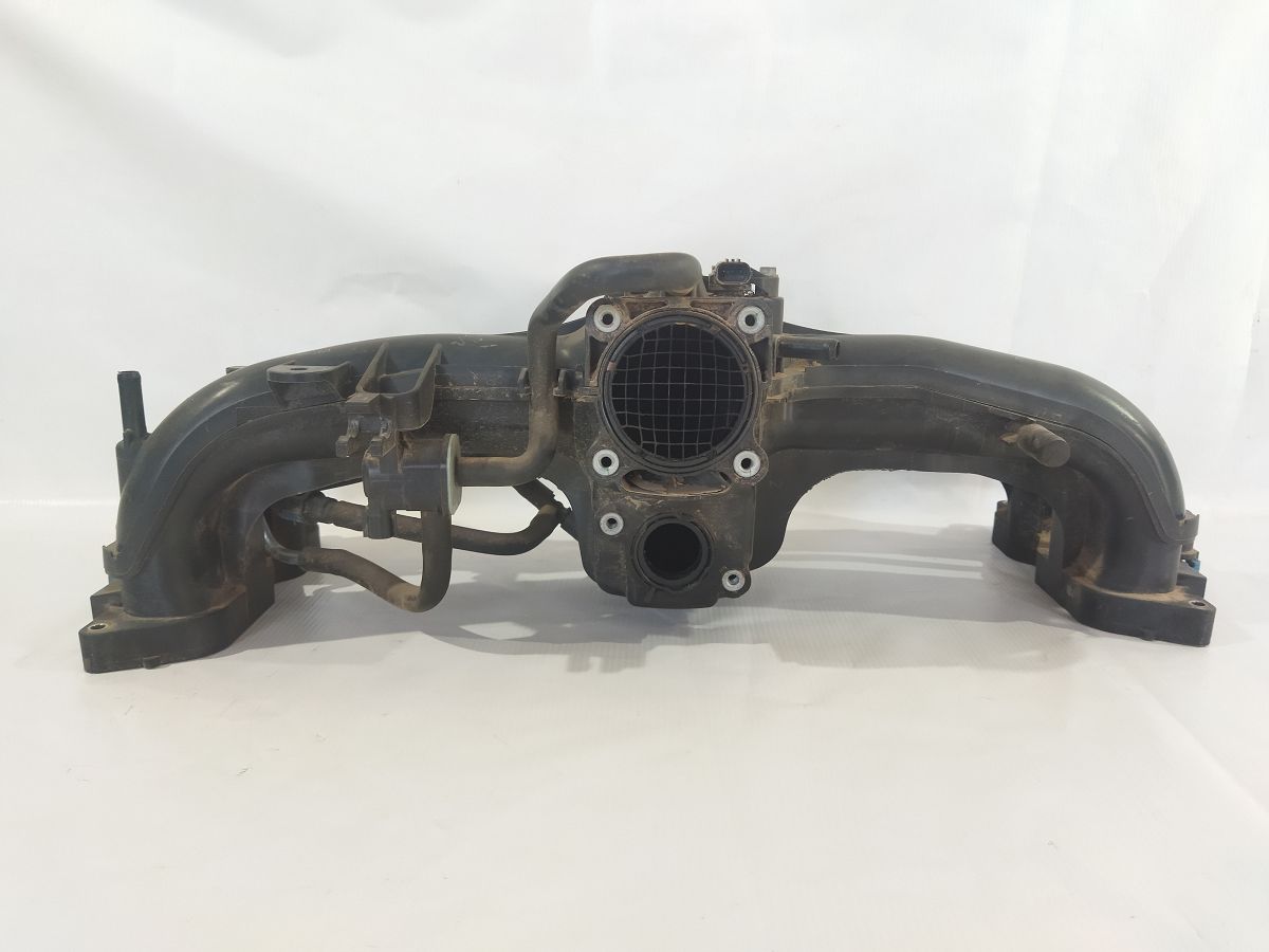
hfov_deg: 65.3
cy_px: 476
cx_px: 634
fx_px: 990
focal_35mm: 27
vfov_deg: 51.4
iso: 228
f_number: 1.79
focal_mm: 4.71
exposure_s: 1/50
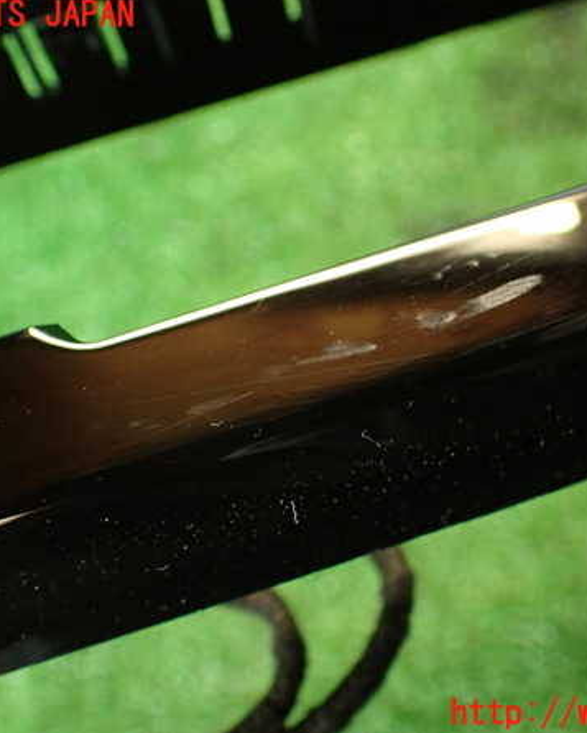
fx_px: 912
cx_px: 329
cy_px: 365
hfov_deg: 35.6
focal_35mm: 42
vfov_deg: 43.8
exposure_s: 1/30
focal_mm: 5.79
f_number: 2.4
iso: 400
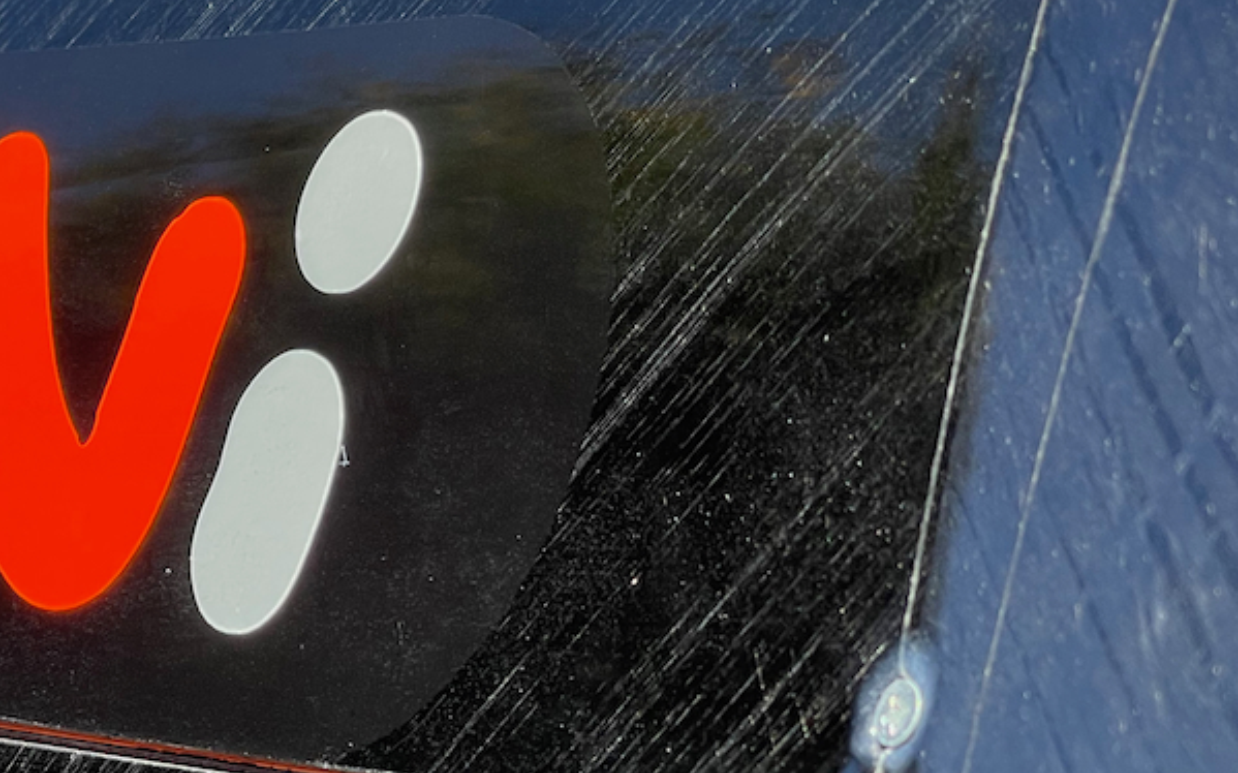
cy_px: 453
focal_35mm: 145
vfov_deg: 9.0
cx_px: 8
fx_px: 4891
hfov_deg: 14.2
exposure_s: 1/473
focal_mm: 7.5
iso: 20
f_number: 2.2
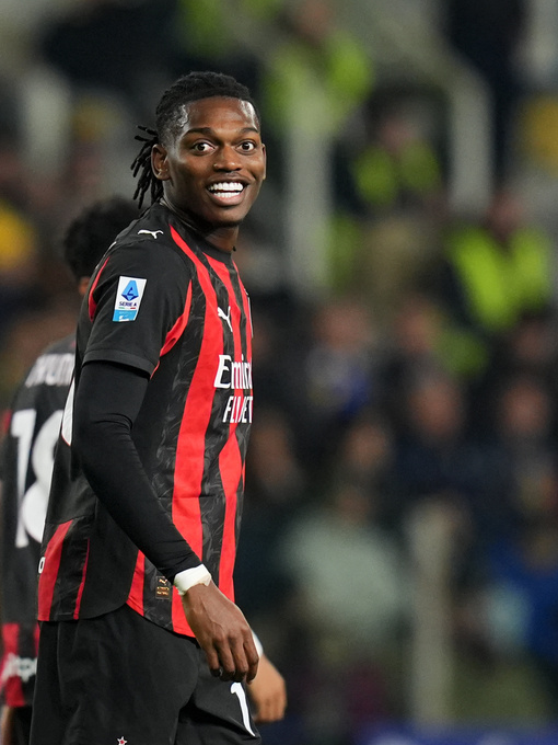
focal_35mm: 579
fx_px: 12444
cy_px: 373
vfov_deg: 3.4
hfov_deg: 2.6
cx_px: 219
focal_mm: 400
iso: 2500
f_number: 3.2
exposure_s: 1/1600
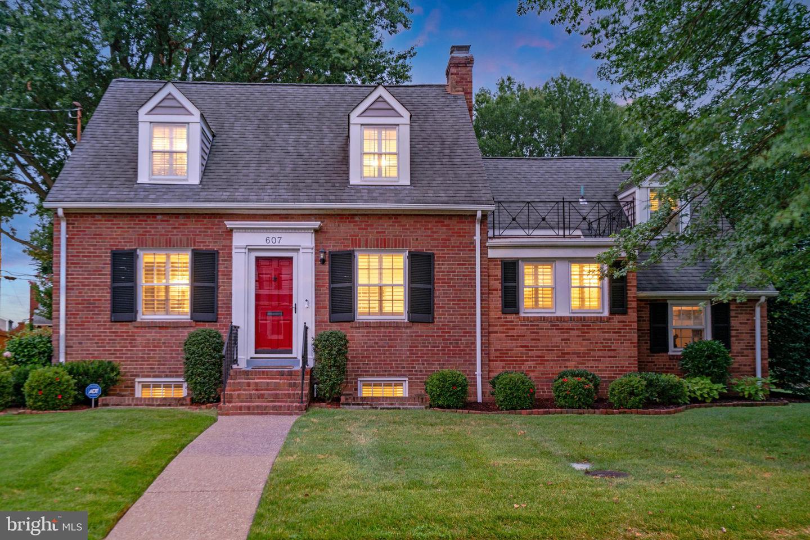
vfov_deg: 43.6
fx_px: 675
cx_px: 405
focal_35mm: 30
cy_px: 270
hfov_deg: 61.9
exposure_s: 2
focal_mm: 30
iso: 250
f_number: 8
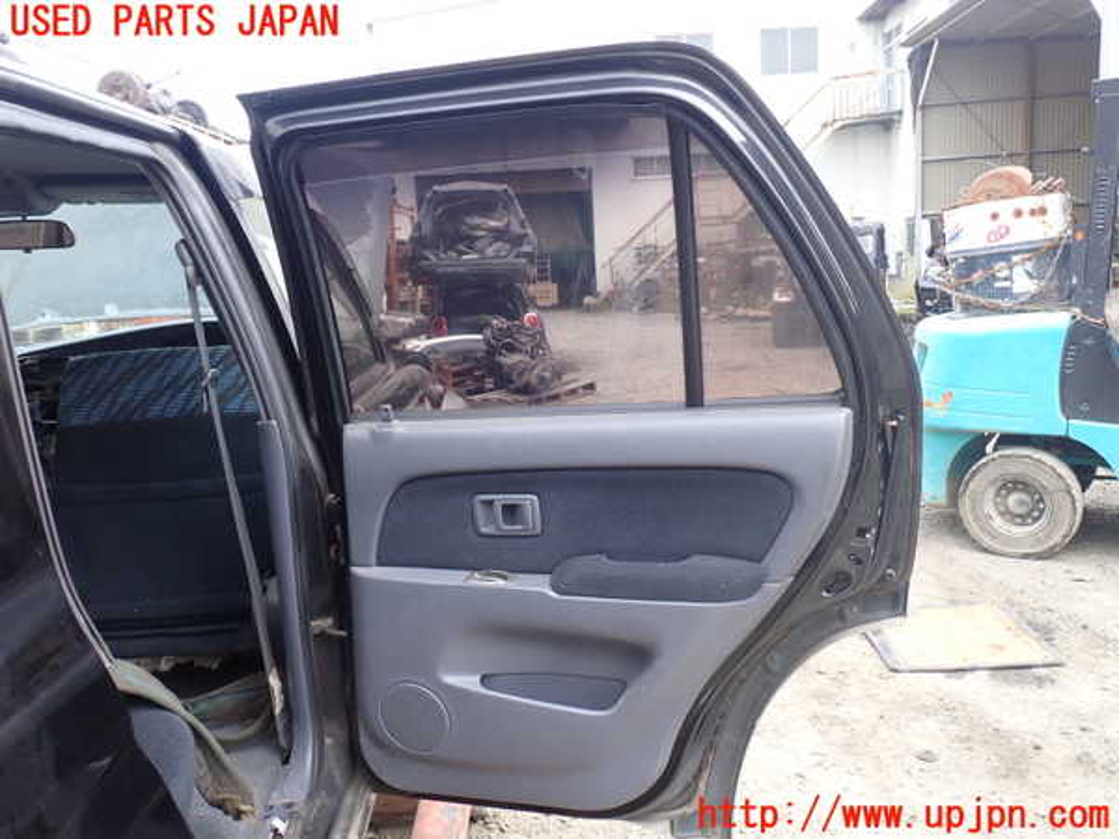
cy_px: 420
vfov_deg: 46.8
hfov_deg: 60.0
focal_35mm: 30
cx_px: 560
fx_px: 970
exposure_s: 1/60
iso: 100
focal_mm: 5.4
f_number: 3.2
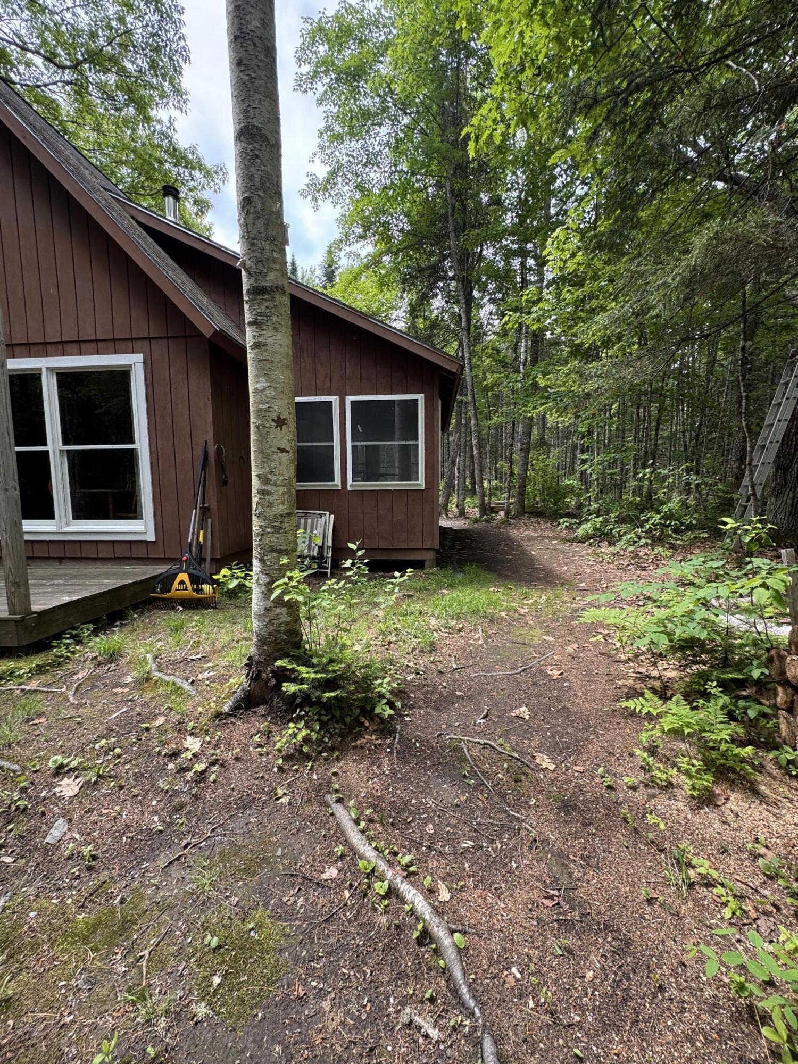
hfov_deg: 85.7
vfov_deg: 102.1
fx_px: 430
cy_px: 532
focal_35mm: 14
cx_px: 399
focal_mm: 2.22
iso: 40
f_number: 2.2
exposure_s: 1/174
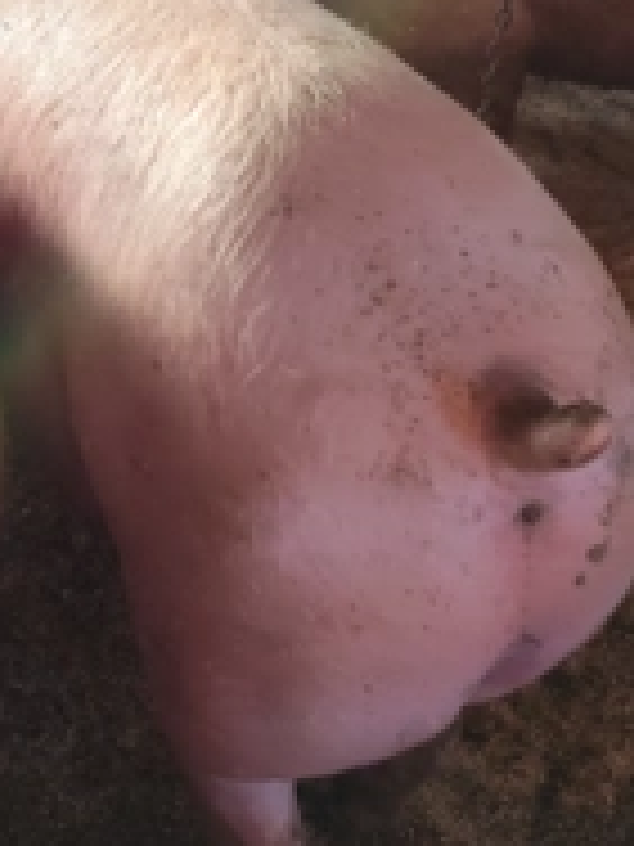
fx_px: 1197
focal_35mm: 49
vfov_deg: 38.5
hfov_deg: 28.4
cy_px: 284
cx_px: 54
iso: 1000
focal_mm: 6.14
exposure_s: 1/50
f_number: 1.65
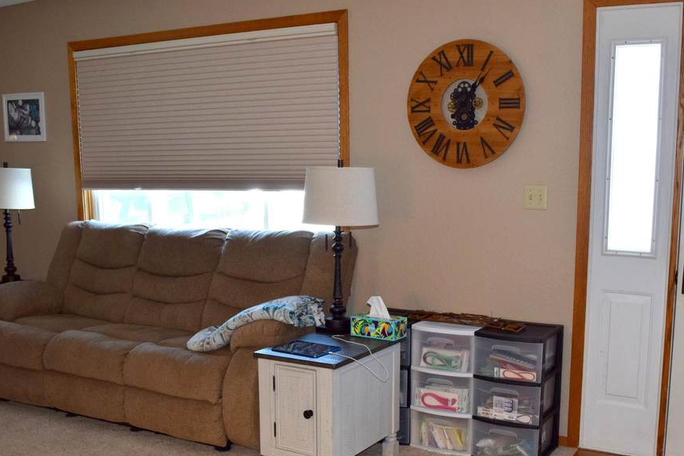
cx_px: 370
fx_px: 760
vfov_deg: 33.1
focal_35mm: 40
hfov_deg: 48.4
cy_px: 309
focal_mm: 18
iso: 800
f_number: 5
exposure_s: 1/100
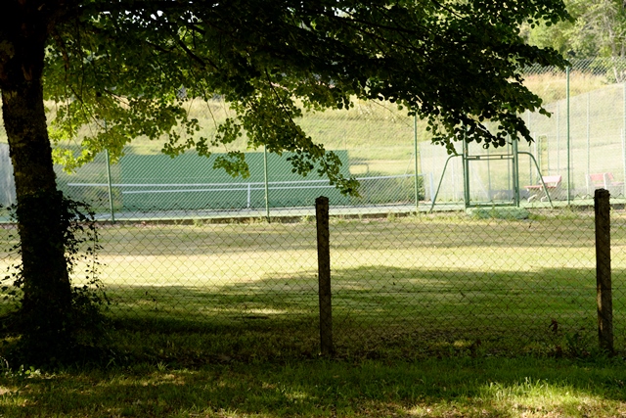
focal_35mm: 72
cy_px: 209
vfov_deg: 18.9
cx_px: 313
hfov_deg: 28.1
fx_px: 1252
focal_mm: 72
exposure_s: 1/125
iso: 125
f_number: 5
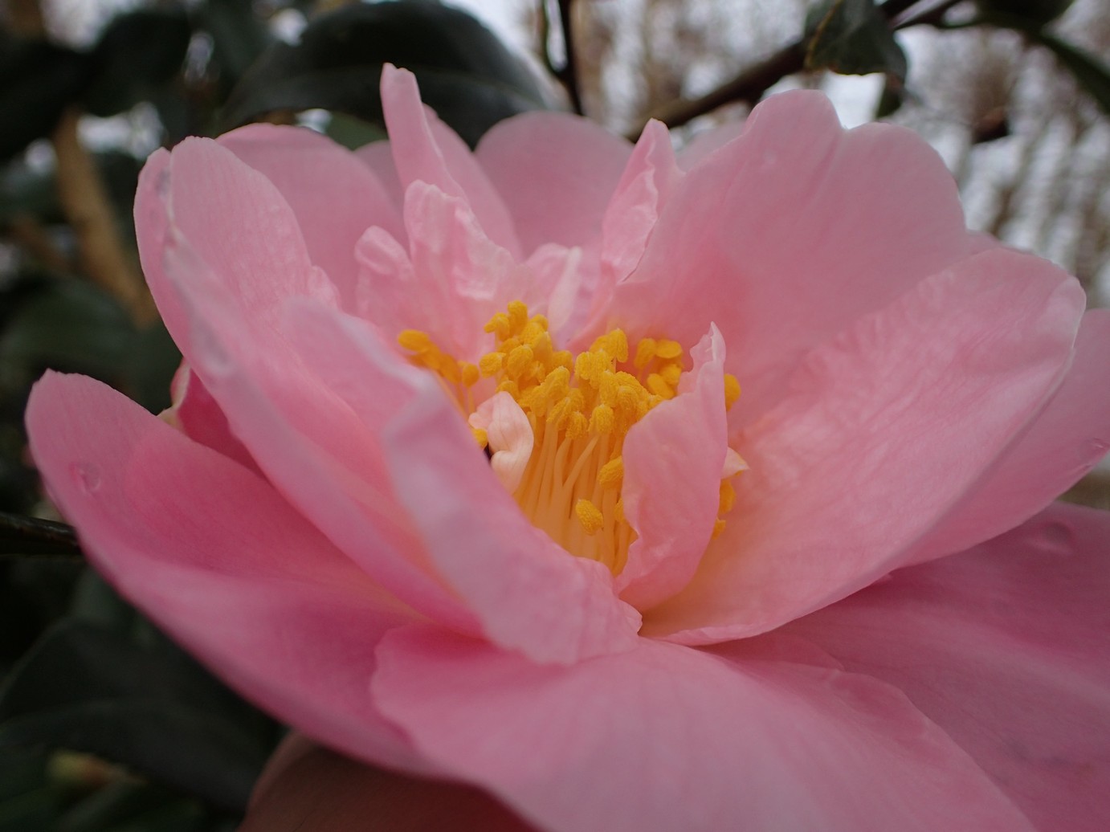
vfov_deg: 46.8
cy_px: 416
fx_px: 962
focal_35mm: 30
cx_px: 555
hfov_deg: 60.0
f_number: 2.3
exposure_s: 1/640
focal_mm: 5.5
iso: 100
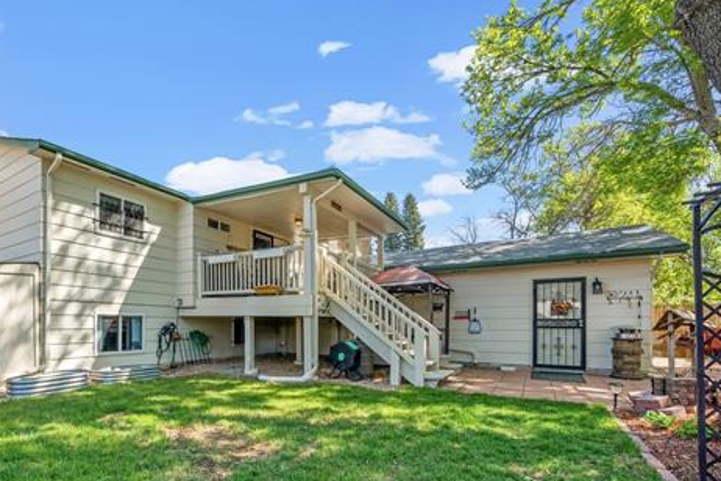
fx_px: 360
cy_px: 323
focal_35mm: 18
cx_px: 268
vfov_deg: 65.5
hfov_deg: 88.1
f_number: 10
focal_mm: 13
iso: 100
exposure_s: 1/40
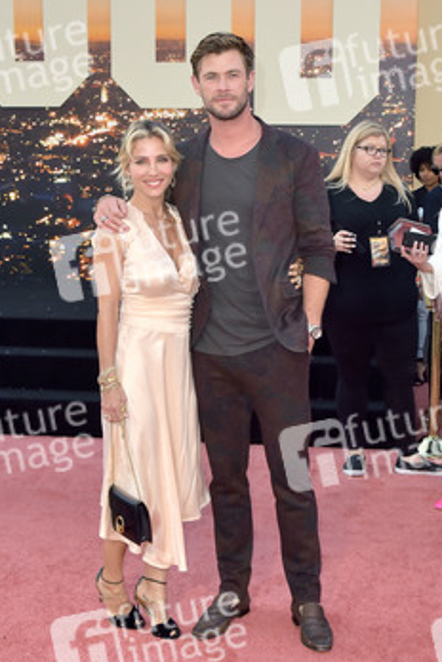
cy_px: 352
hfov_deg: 29.2
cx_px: 205
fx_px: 847
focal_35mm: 46
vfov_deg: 42.7
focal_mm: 40
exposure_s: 1/250
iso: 640
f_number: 7.1
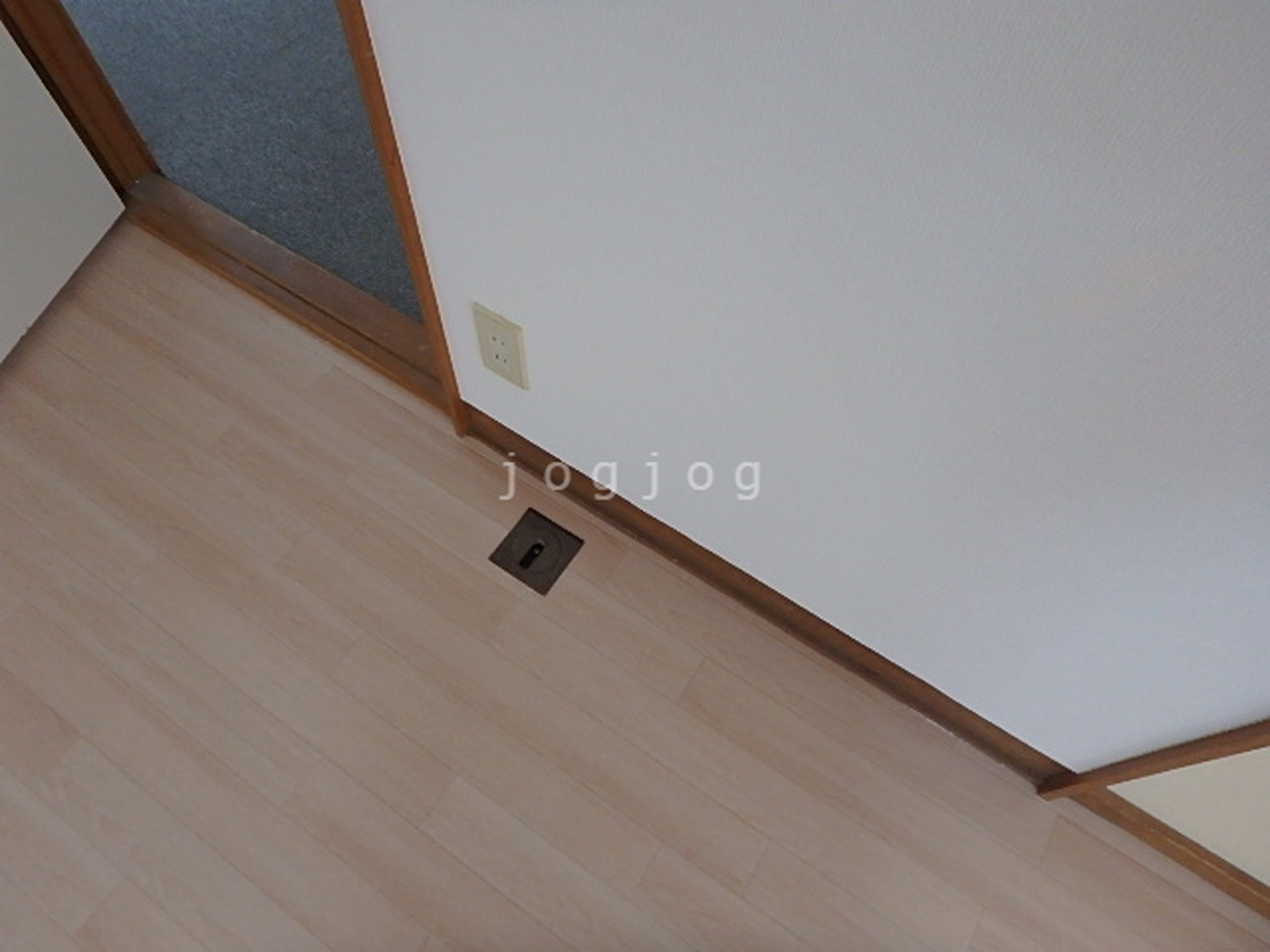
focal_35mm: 21
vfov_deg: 63.4
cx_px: 635
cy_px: 476
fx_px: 770
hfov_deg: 79.0
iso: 400
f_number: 3.5
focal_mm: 3.7
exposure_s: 1/30
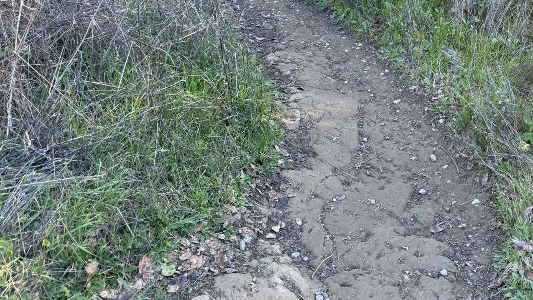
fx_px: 594
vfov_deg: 26.5
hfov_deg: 46.2
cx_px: 414
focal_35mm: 42
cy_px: -13
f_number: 1.78
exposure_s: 1/121
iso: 64
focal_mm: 6.76
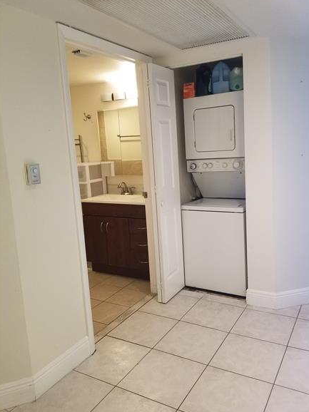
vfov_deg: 65.3
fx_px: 322
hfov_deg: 51.3
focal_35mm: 27
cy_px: 205
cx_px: 158
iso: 160
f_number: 1.7
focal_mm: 4.25
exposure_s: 1/30
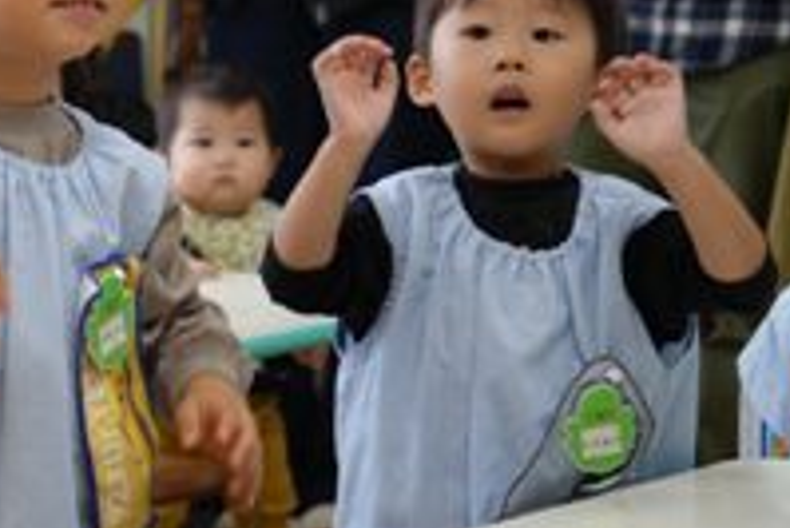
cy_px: 105
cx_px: 95
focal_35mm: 166
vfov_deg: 8.3
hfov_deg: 12.3
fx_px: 3645
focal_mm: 55
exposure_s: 1/160
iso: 1000
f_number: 4.5
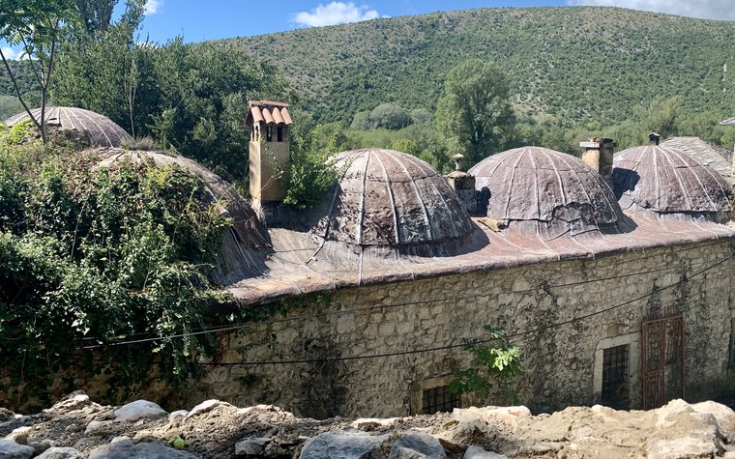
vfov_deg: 43.1
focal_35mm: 29
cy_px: 199
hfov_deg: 64.6
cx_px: 366
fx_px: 581
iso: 25
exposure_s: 1/1299
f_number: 1.8
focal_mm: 4.25
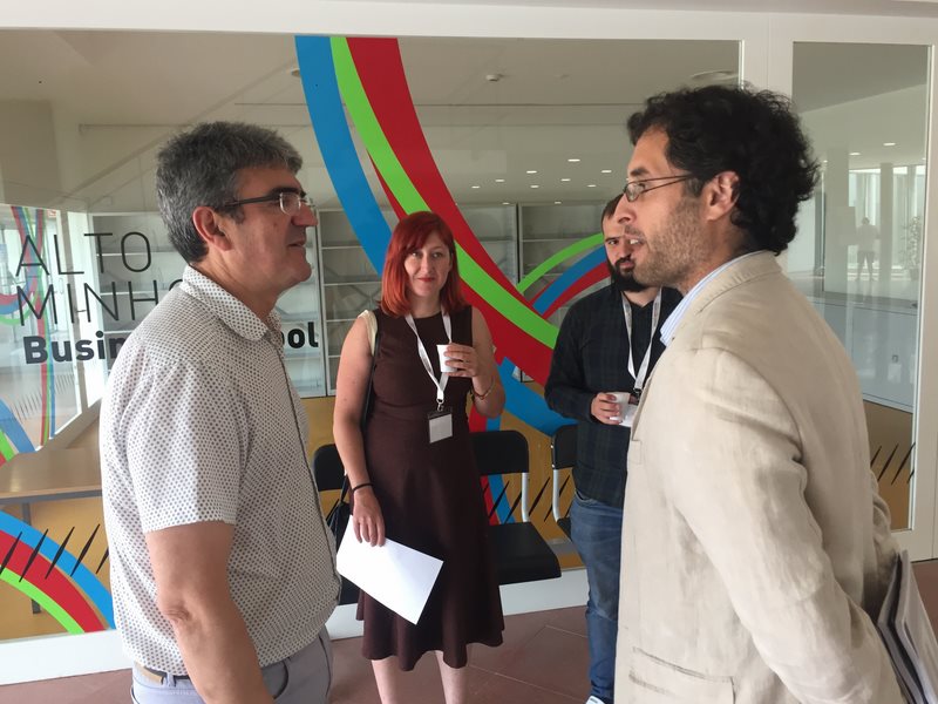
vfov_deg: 48.2
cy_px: 352
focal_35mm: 29
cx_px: 469
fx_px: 786
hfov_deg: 61.7
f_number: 2.2
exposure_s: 1/33
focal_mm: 4.15
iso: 32
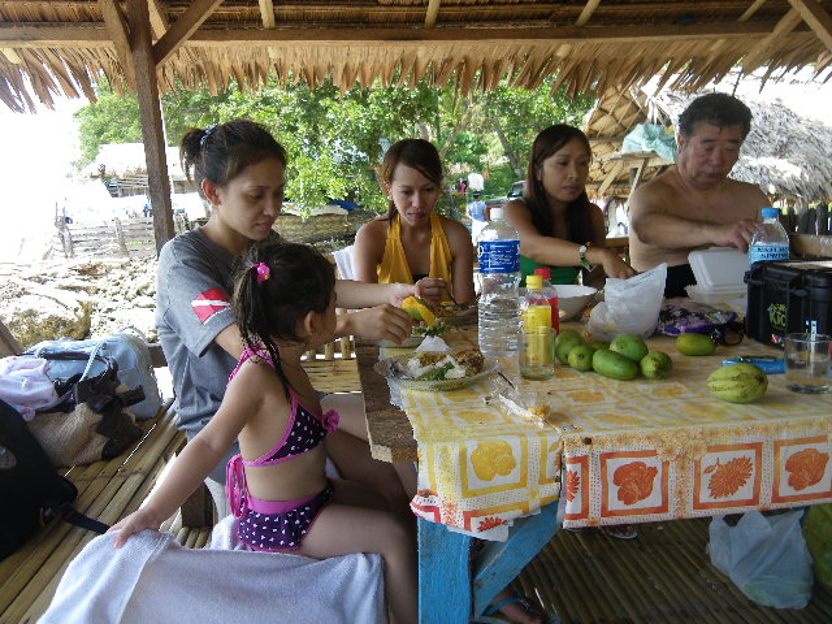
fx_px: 673
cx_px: 416
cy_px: 312
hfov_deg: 63.4
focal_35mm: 28
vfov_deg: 49.7
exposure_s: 1/125
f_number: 2.6
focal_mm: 4.9
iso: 64
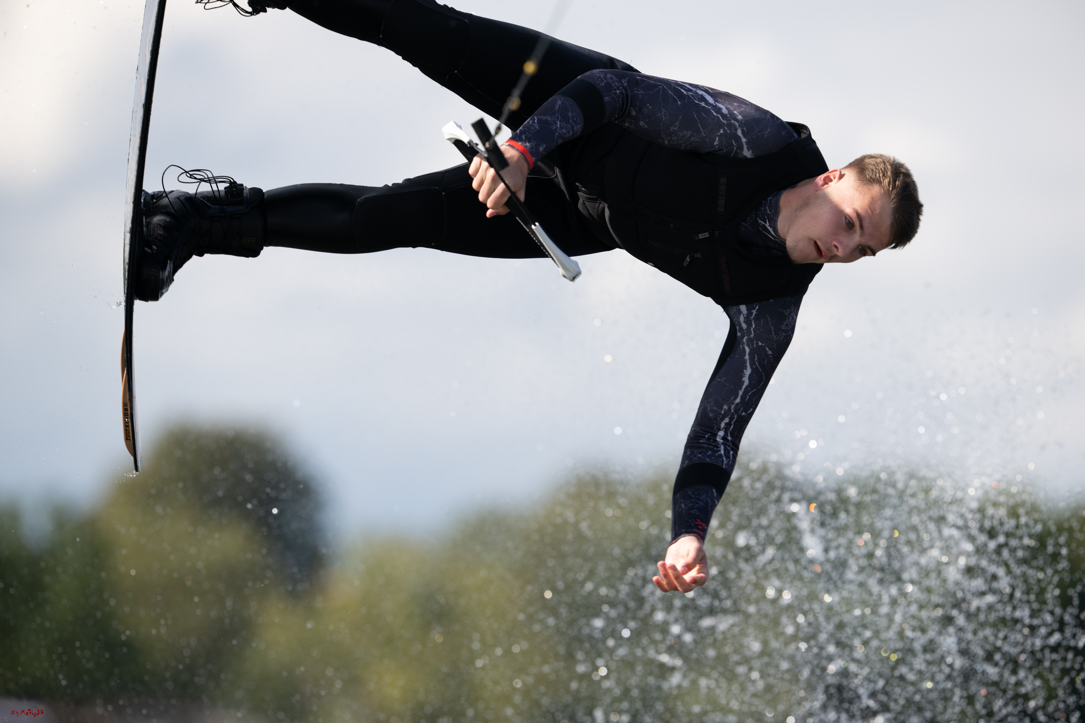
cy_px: 362
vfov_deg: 3.4
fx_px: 12055
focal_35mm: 400
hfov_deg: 5.2
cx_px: 542
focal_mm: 400
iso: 320
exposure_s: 1/2500
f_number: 4.5
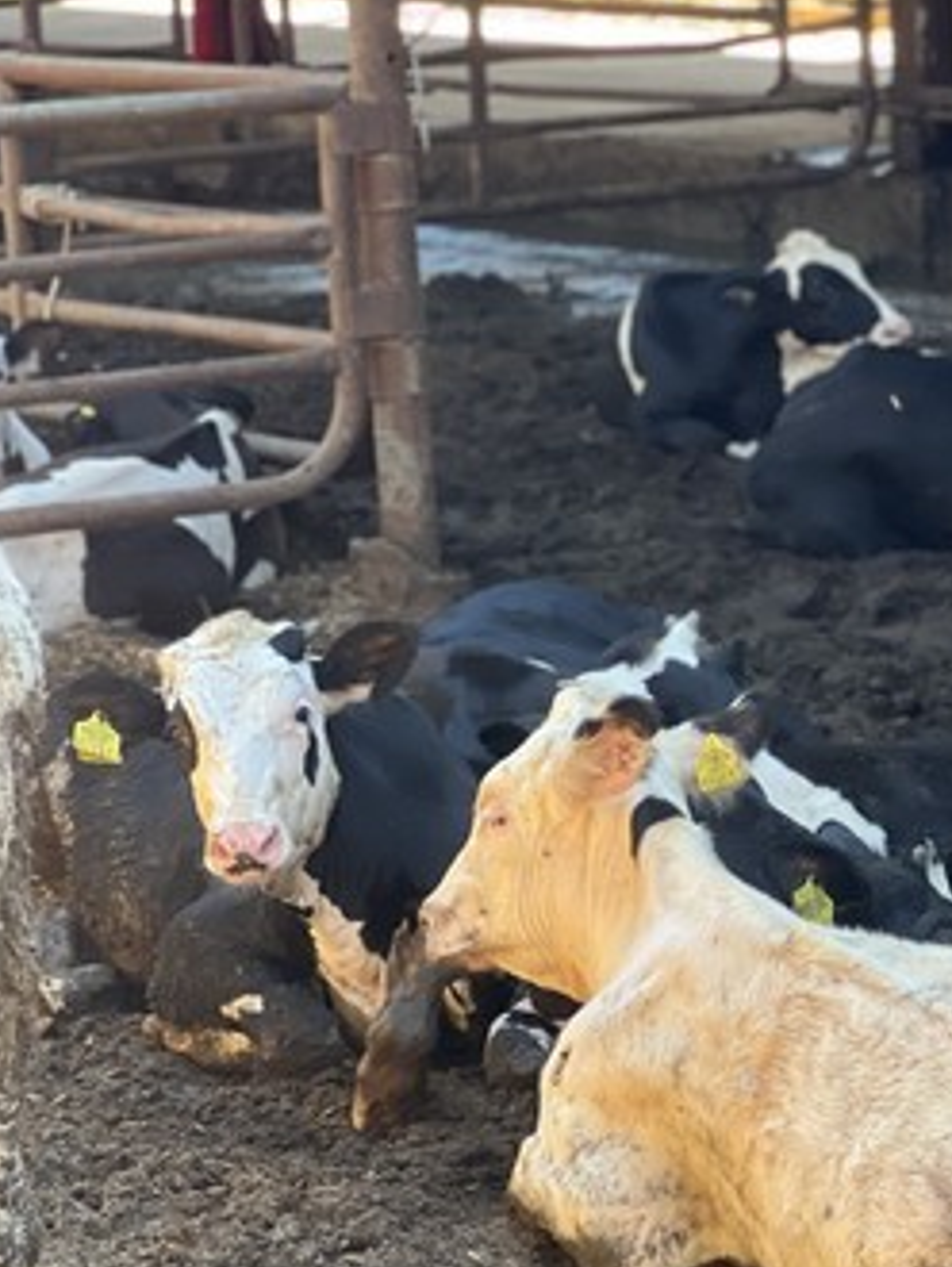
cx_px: 1140
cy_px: 703
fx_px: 5127
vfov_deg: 14.1
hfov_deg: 10.4
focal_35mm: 140
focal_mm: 9
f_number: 2.8
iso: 250
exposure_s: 1/111
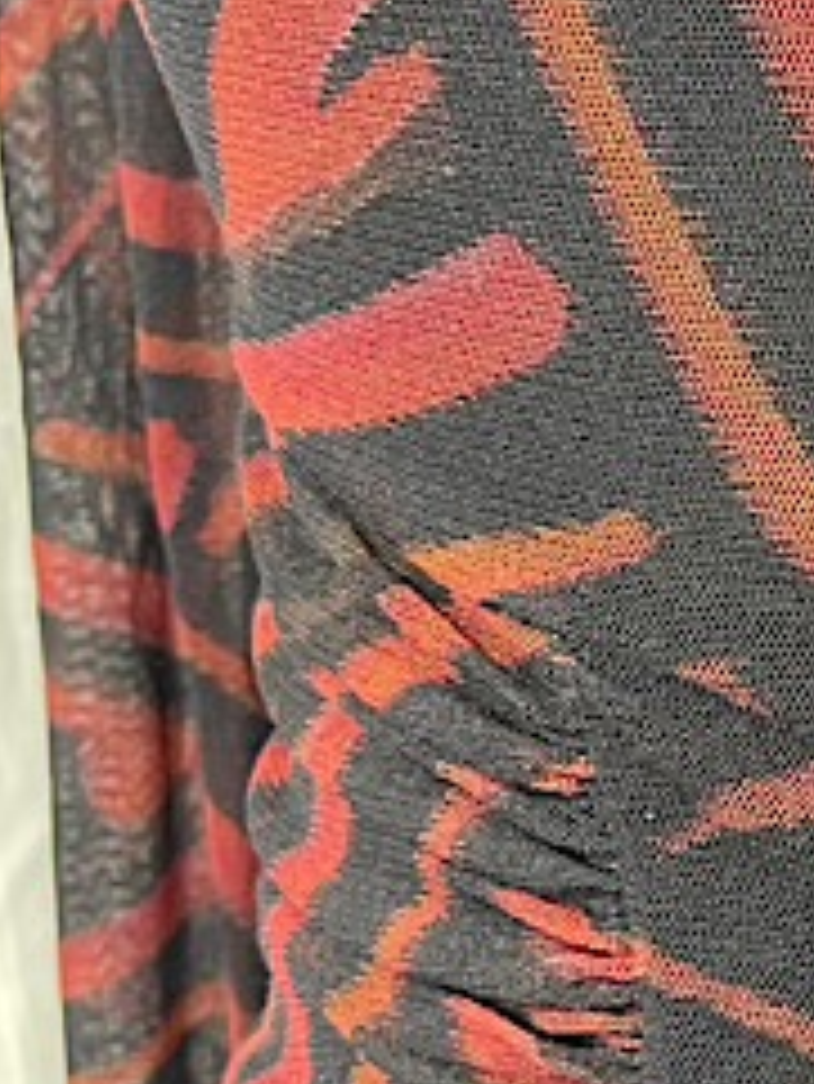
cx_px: 1165
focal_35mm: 83
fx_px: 2600
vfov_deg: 23.5
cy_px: 666
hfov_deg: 16.4
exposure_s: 1/60
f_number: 1.6
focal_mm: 5.1
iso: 160
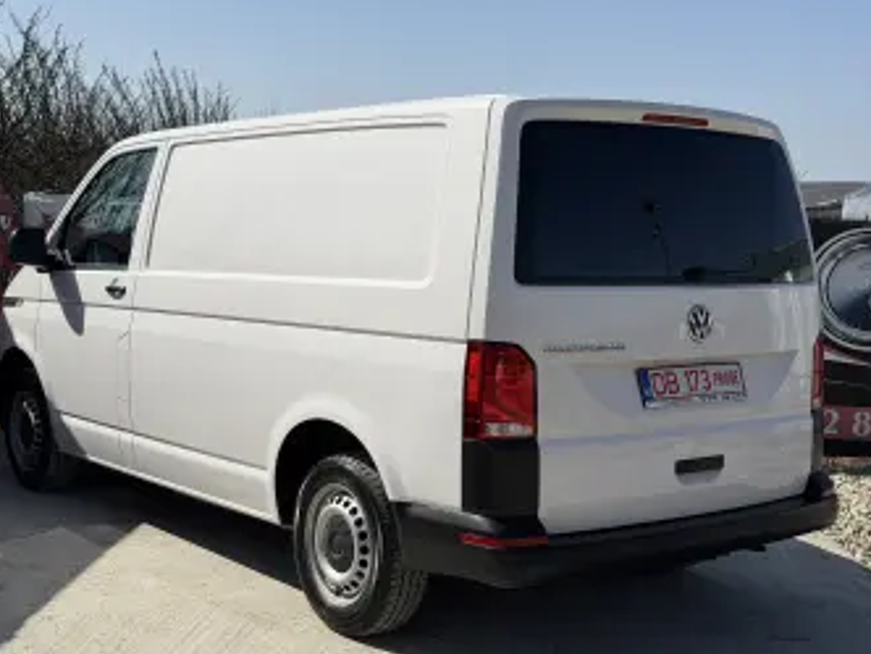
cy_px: 336
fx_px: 1308
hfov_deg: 36.8
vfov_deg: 28.0
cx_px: 433
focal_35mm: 52
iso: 64
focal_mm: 6.76
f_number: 1.78
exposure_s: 1/11364
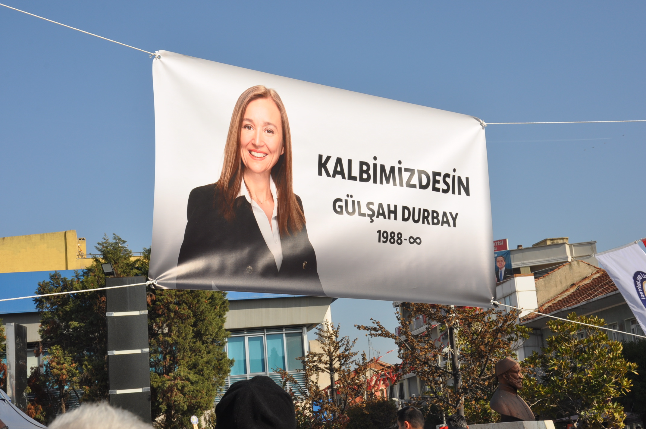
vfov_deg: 20.1
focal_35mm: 68
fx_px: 1210
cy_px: 214
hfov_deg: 29.9
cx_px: 323
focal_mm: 45
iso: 200
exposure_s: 1/200
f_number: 14
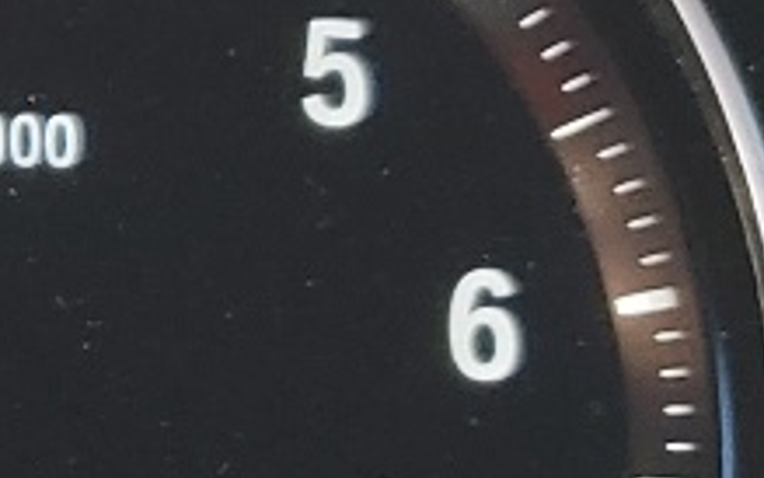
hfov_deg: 9.1
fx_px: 4186
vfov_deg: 6.5
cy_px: 569
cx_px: -1207
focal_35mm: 201
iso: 53
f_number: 1.5
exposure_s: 1/120
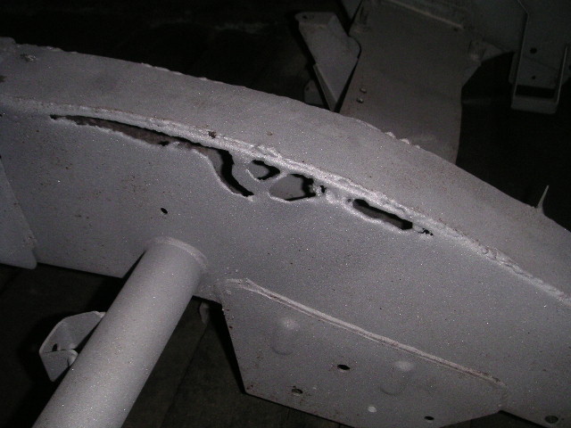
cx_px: 286
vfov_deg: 37.7
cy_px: 214
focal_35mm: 38
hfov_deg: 49.0
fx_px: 627
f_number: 6.7
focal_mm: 5.9
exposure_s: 1/45
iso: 160
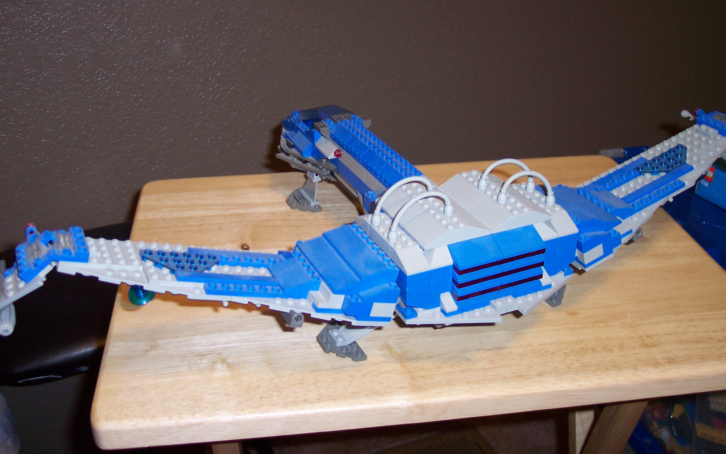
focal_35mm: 41
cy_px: 205
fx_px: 811
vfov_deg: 31.2
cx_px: 360
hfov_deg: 48.2
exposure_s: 1/30
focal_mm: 8
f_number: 2.8
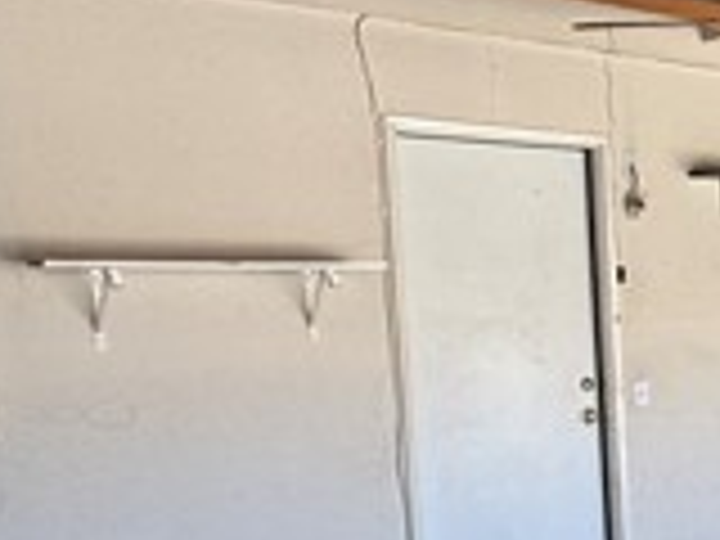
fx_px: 1165
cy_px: 405
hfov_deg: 26.2
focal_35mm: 56
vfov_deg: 25.8
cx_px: 1053
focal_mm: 2.22
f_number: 2.2
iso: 50
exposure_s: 1/99
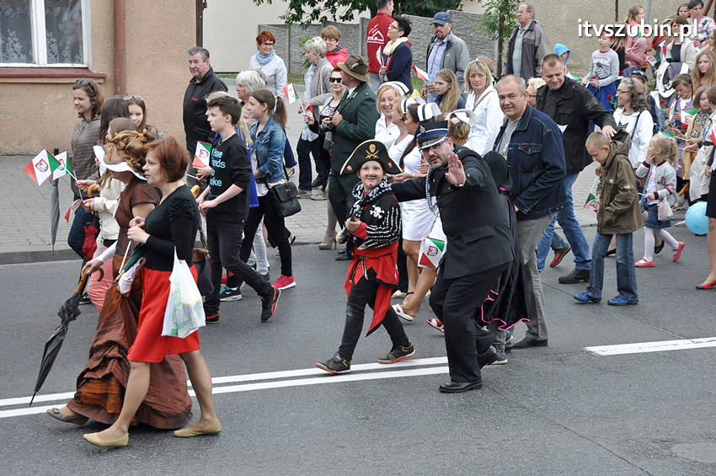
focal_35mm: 78
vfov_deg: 17.5
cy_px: 238
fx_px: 1550
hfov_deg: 26.0
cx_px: 358
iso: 1250
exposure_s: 1/500
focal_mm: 52
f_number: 9
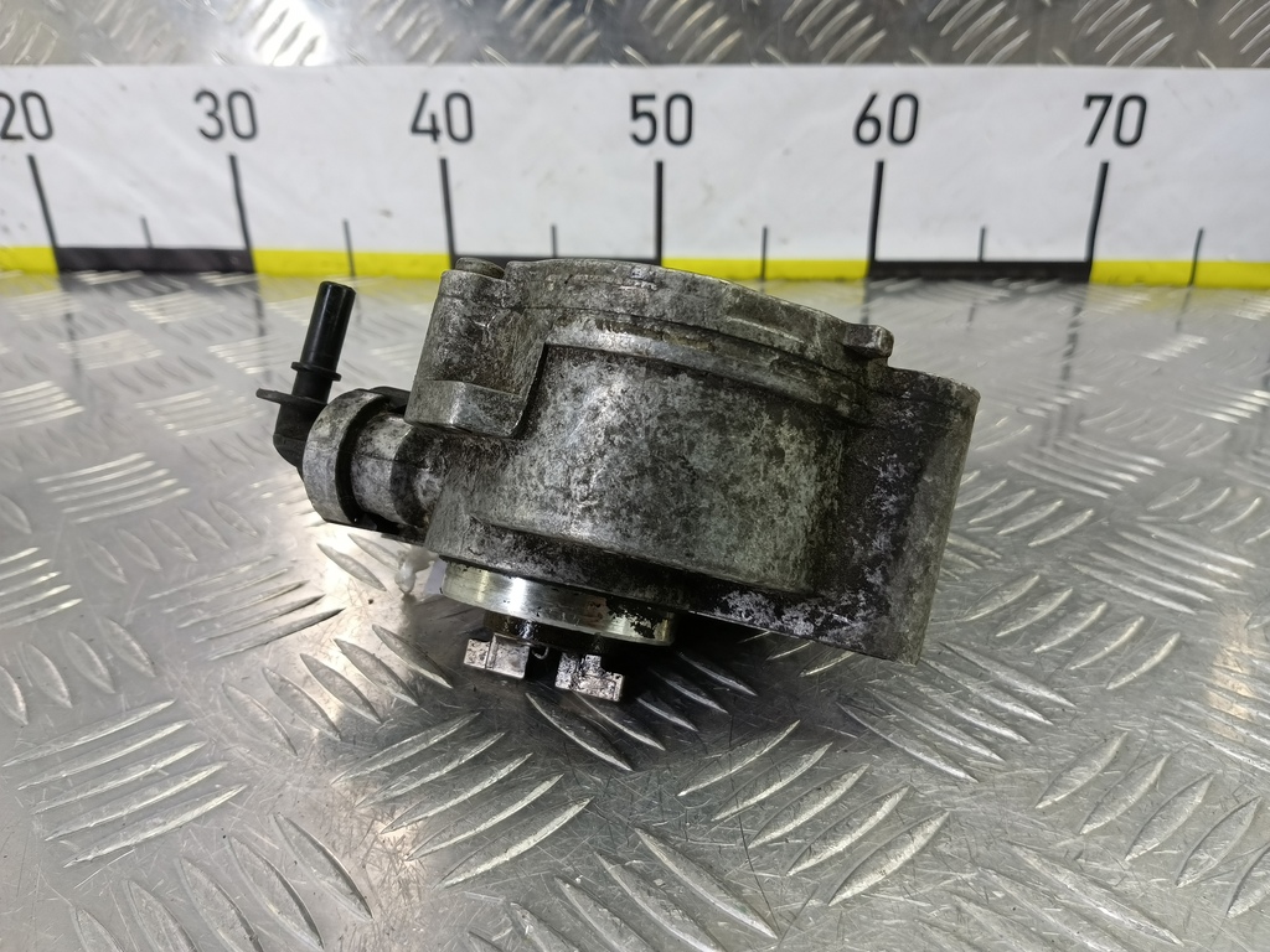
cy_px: 476
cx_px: 635
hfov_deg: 73.9
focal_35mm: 23
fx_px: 844
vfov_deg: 58.9
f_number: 1.6
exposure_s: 1/50
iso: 143
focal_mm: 4.11
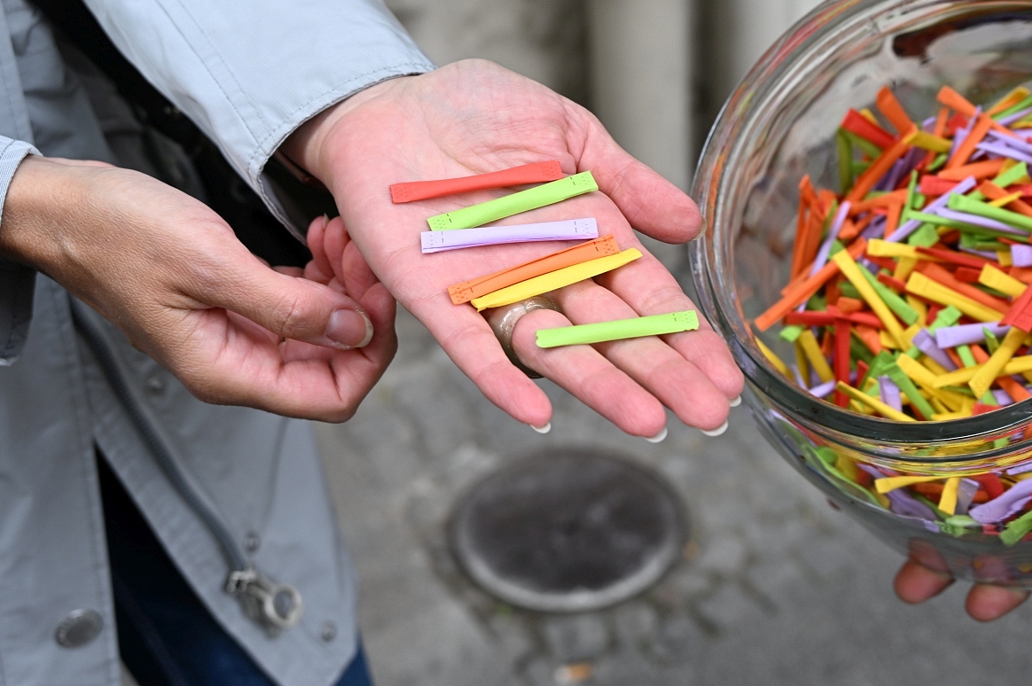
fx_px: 1661
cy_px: 285
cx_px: 587
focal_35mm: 58
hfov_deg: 34.5
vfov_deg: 23.3
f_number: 5.3
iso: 200
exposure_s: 1/60
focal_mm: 45
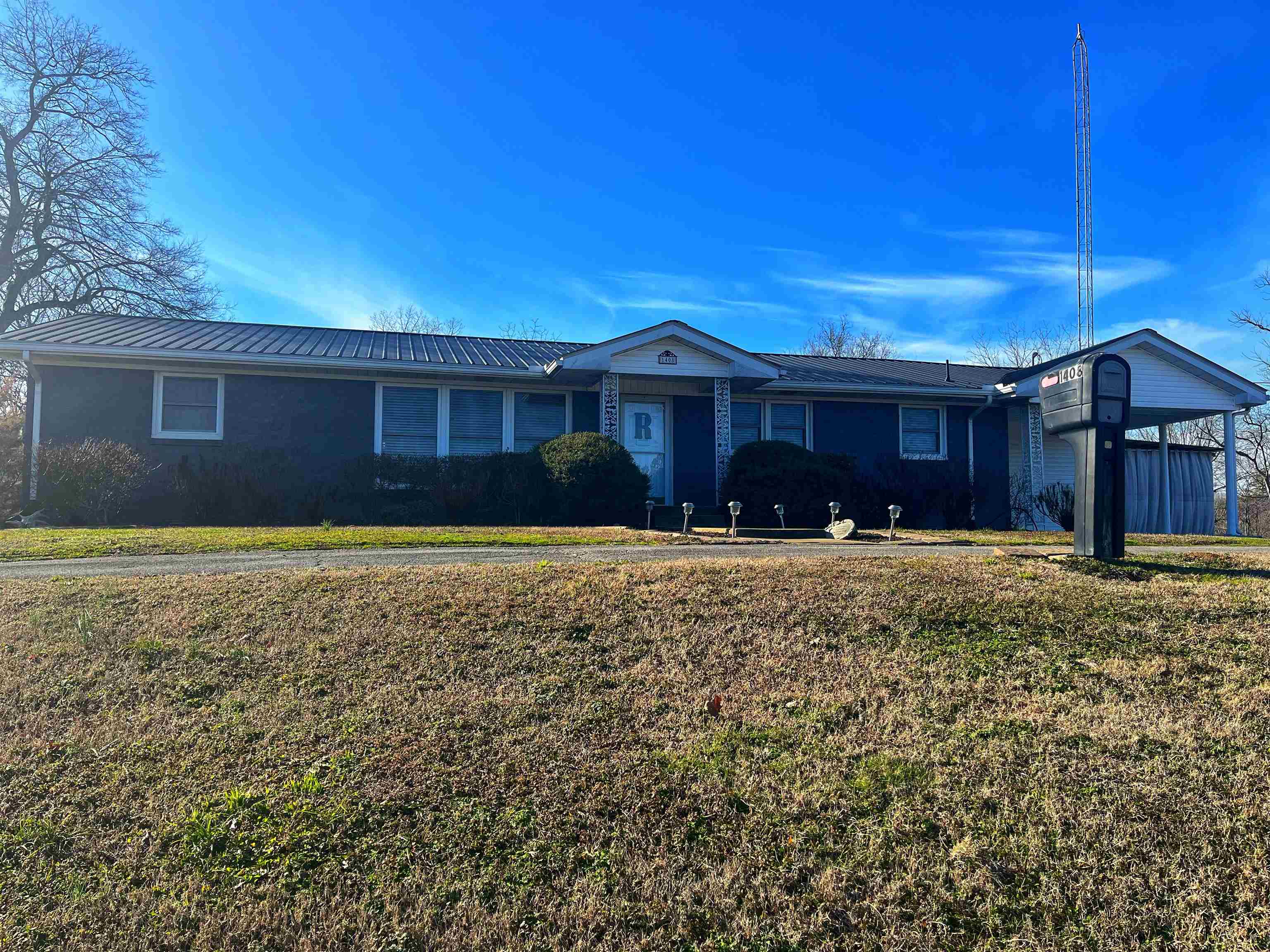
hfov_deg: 67.3
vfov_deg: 53.1
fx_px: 954
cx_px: 635
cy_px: 476
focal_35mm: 26
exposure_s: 1/3049
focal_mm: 5.1
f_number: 1.6
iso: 50
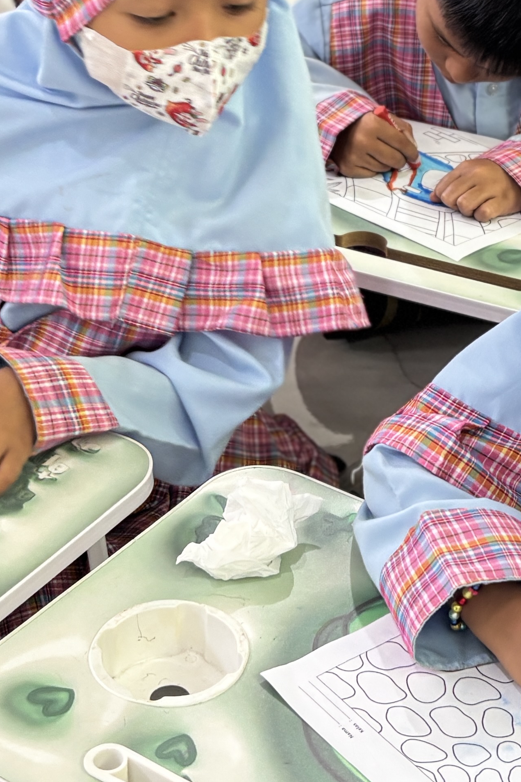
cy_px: 135
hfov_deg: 16.8
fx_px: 1759
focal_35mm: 81
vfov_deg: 24.6
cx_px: 306
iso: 200
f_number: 1.6
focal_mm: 5.96
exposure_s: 1/60
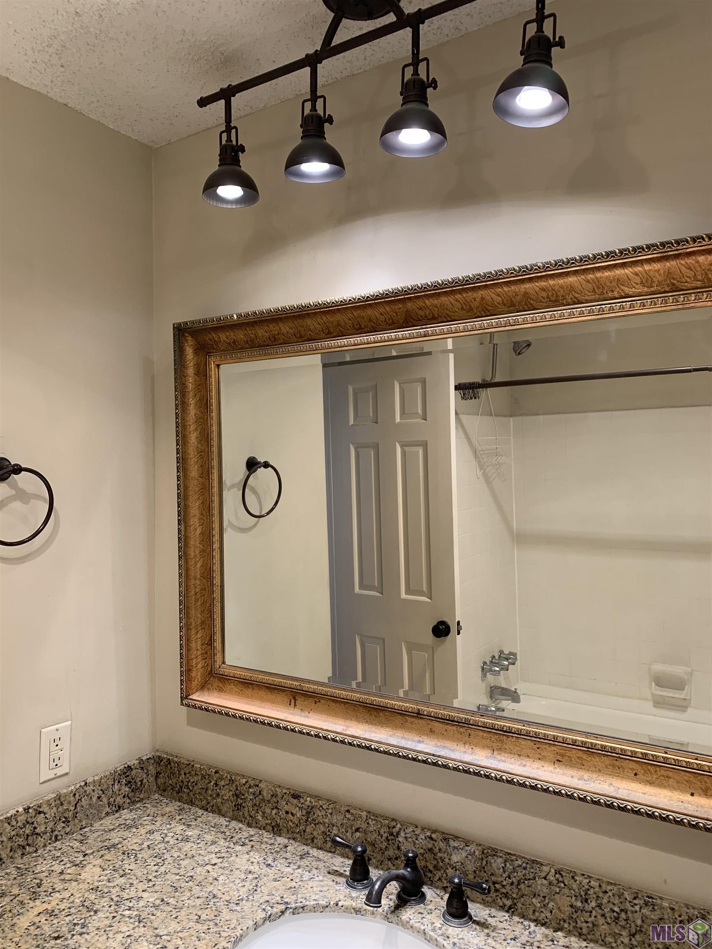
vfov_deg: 67.3
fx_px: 713
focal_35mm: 26
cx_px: 356
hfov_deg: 53.1
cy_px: 474
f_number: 1.8
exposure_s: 1/60
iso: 50
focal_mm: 4.25
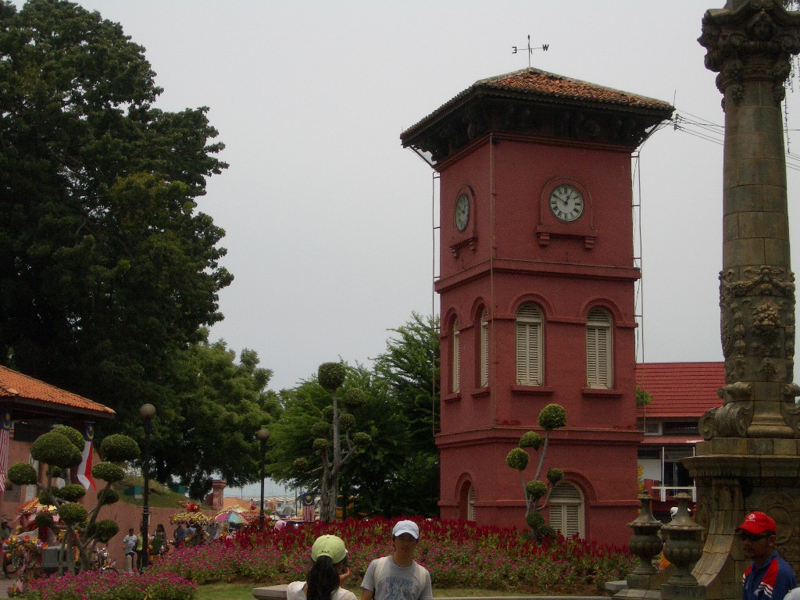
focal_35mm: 62
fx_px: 1433
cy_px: 300
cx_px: 400
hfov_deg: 31.2
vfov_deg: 23.7
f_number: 5.6
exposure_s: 1/1250
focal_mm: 10.2
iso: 100
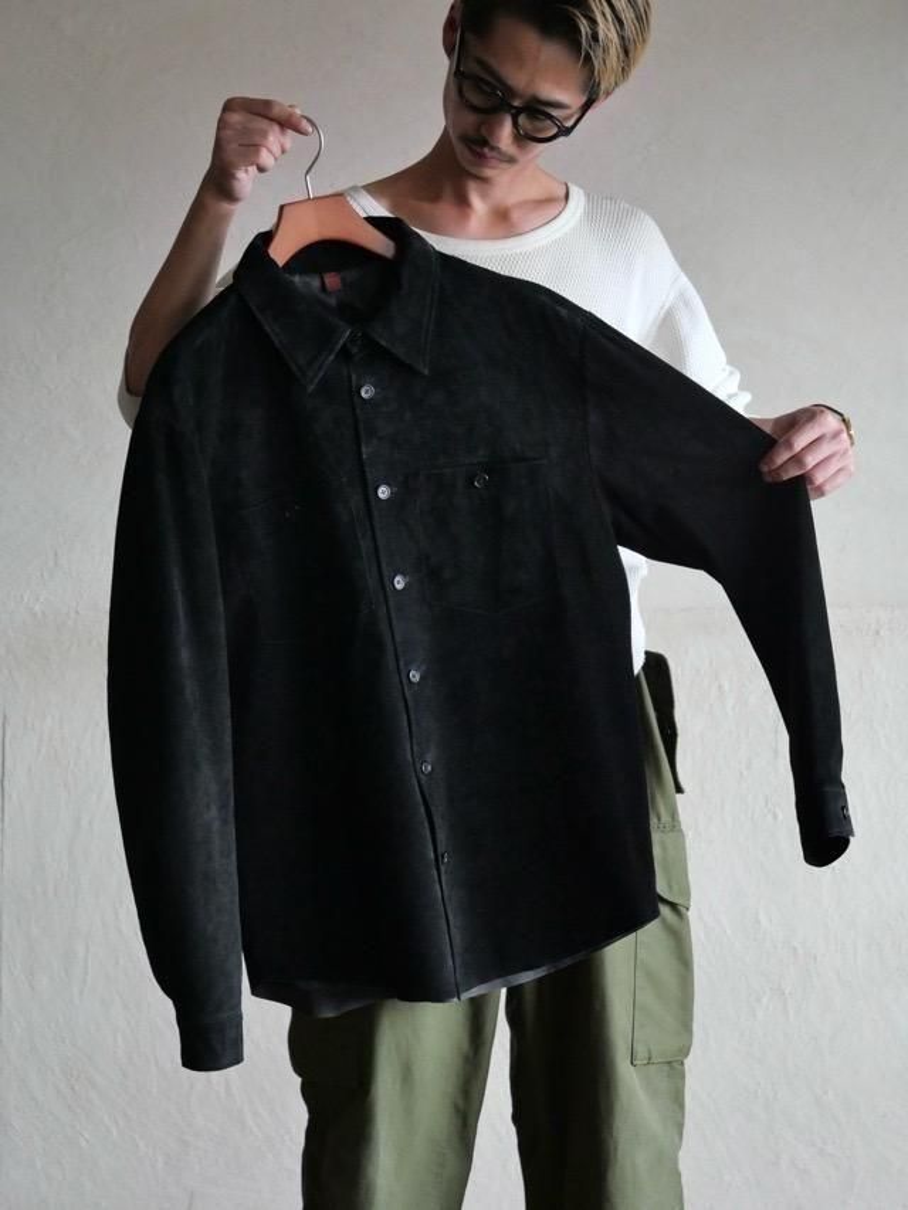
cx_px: 454
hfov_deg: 16.8
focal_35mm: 88
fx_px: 3077
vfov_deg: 22.3
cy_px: 605
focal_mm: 44
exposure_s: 1/100
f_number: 3.9
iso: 2500
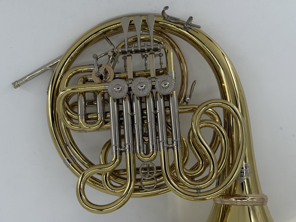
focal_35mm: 48
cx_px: 148
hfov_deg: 39.7
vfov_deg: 30.3
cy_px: 111
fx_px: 410
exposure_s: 1/1456
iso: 64
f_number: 1.78
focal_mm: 6.76
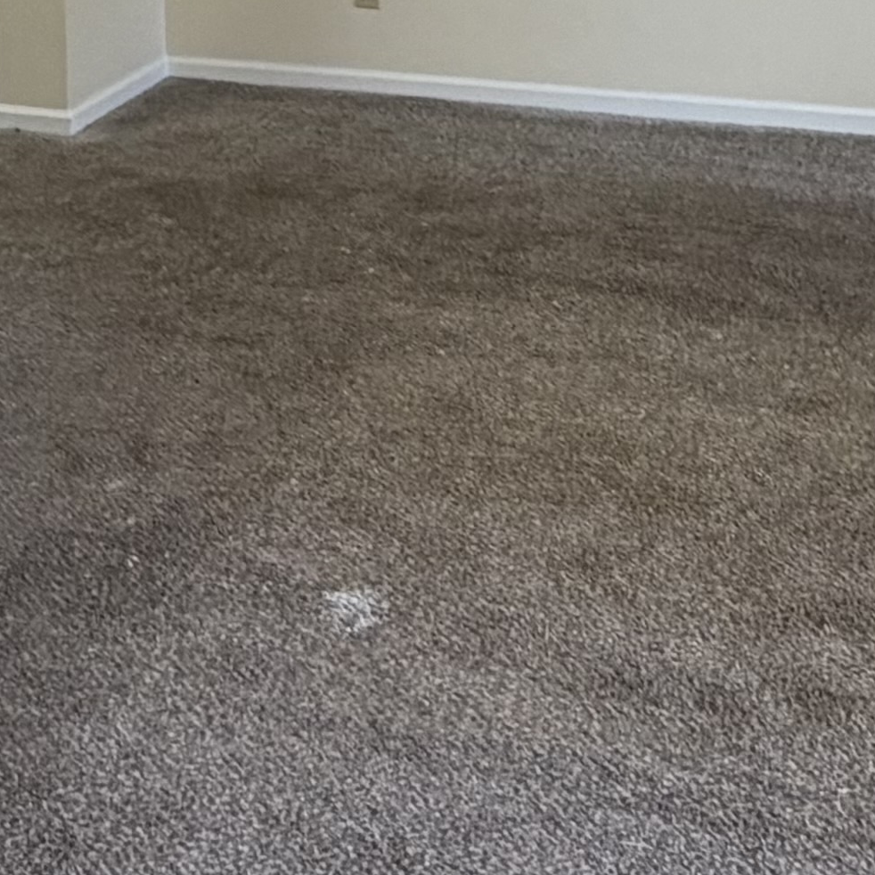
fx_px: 2059
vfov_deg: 22.2
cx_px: 339
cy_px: -159
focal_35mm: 72
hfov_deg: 23.9
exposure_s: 1/60
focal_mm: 2.22
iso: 160
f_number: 2.2
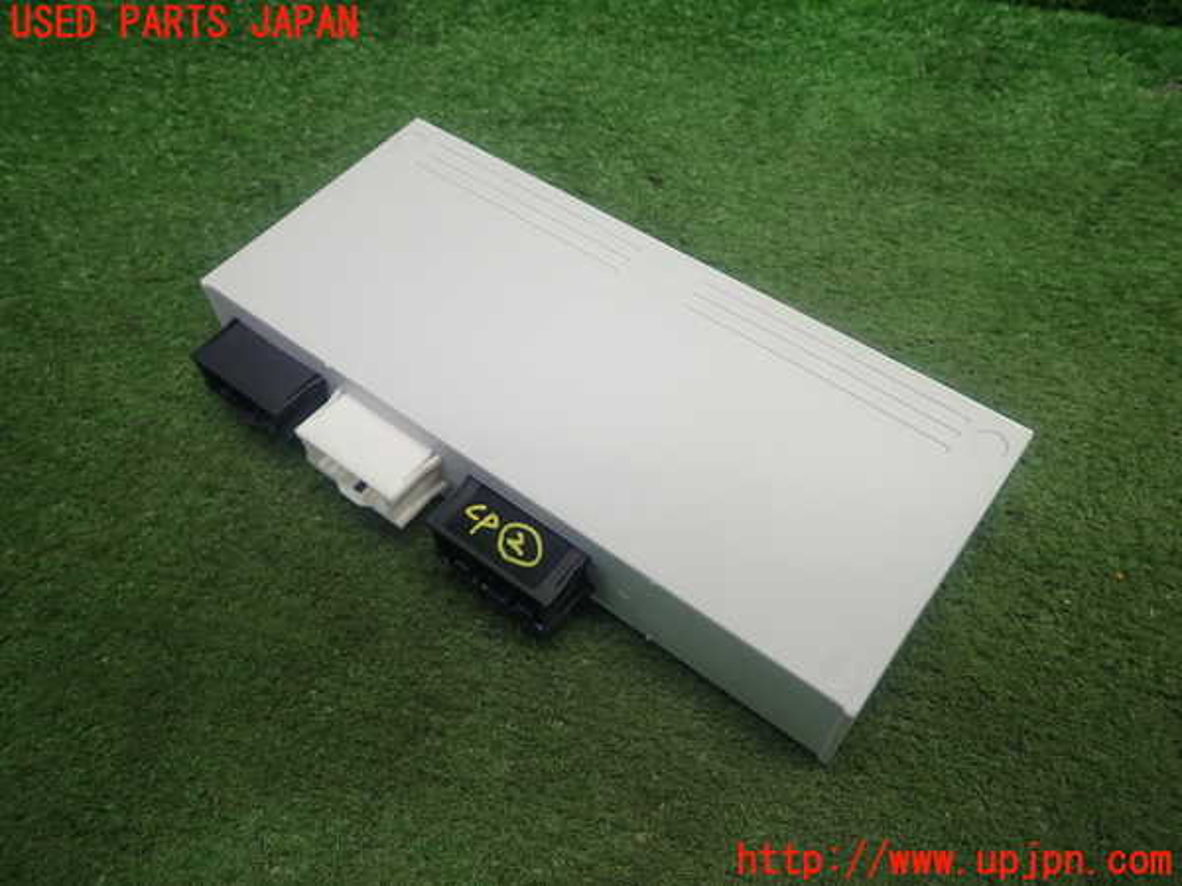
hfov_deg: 63.4
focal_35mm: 28
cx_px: 591
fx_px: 956
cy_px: 443
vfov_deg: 49.7
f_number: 2.2
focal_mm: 5.05
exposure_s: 1/60
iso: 160
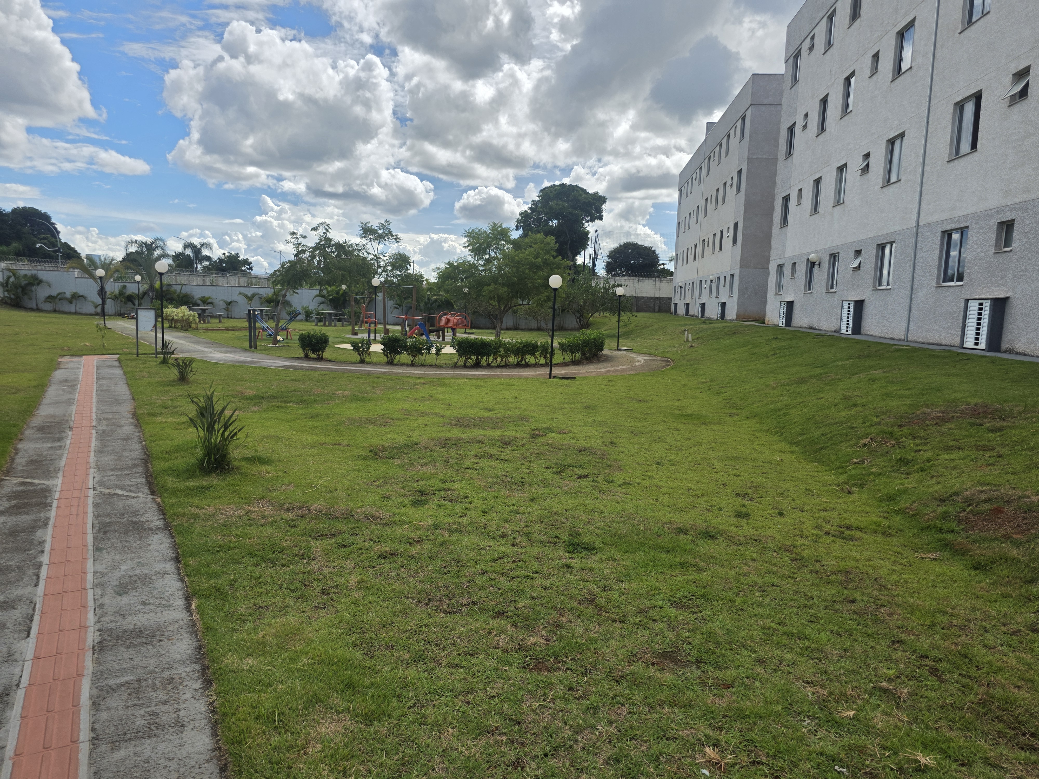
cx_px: 520
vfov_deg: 58.9
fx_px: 690
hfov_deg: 73.9
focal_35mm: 23
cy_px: 390
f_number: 1.7
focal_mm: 6.3
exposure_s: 1/4766
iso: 80
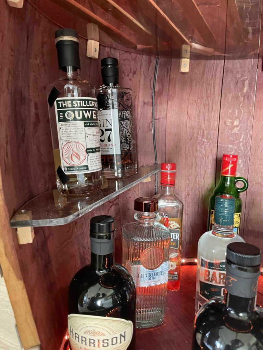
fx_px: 263
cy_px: 175
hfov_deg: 53.1
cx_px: 132
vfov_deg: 67.3
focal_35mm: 26
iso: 500
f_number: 1.6
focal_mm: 4.2
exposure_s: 1/60
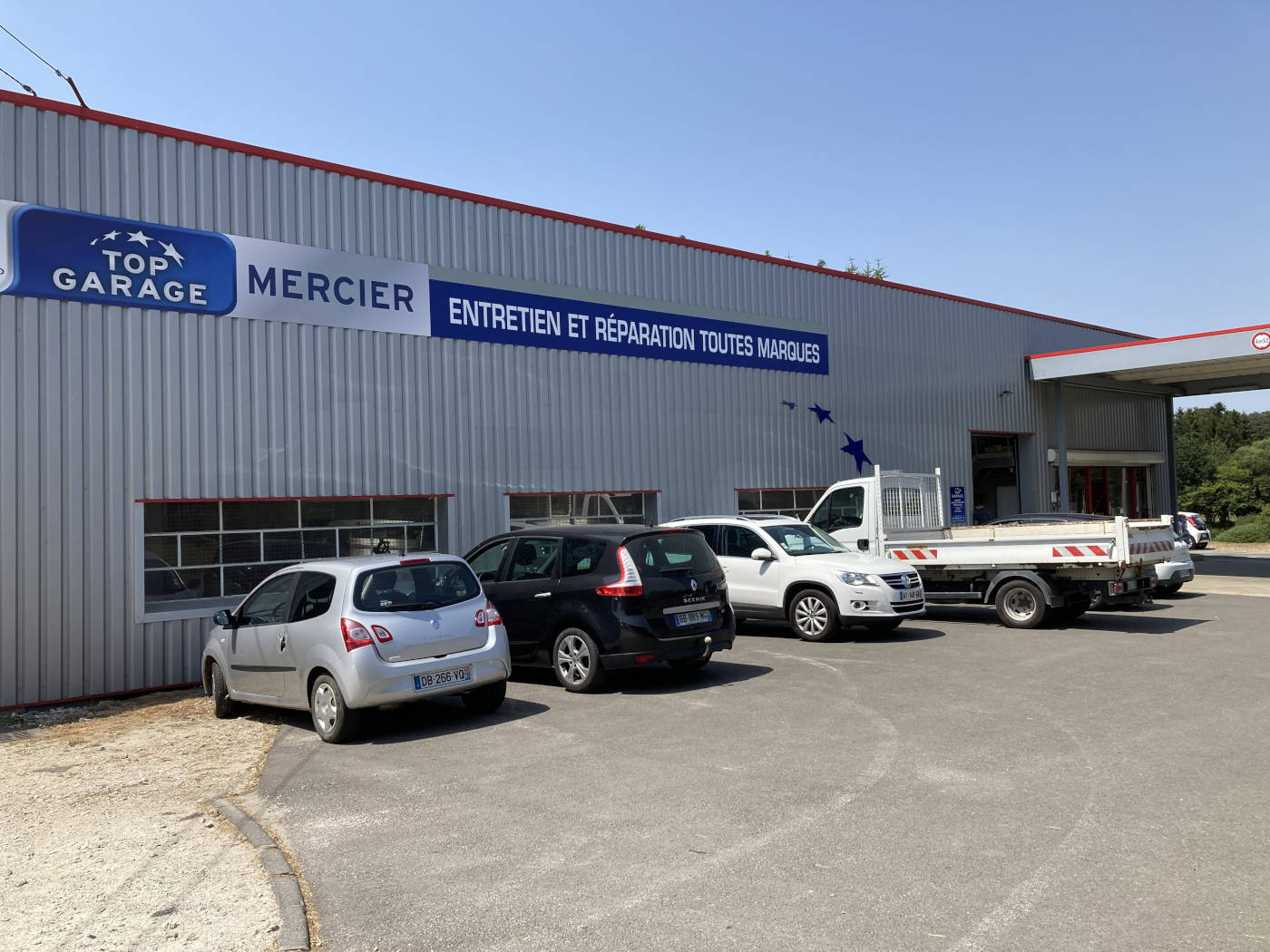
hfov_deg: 63.4
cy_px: 476
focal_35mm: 28
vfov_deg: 49.7
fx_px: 1027
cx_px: 635
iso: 20
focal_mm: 3.99
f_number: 1.8
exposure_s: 1/1715
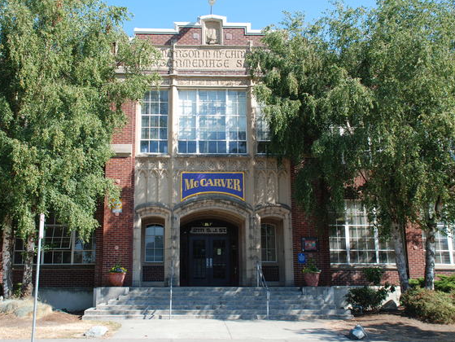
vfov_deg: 33.6
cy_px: 169
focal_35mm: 43
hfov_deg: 43.7
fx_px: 566
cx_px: 200
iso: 100
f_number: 5.6
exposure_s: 1/125
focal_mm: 26
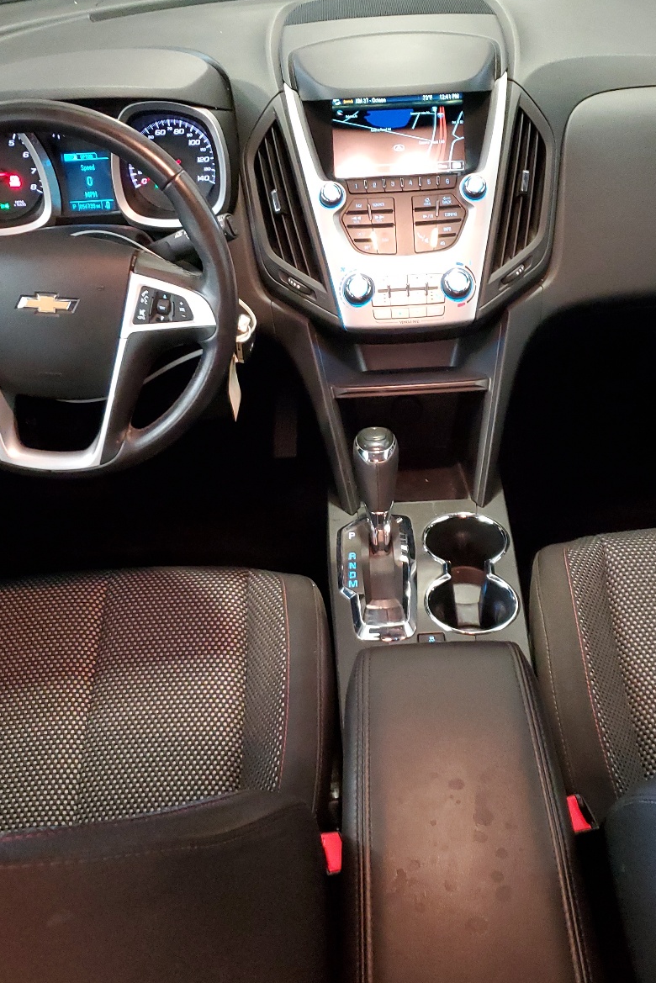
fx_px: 1011
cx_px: 370
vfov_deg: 51.9
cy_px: 500
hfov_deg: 35.9
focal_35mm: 37
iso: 450
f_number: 1.5
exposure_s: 1/17
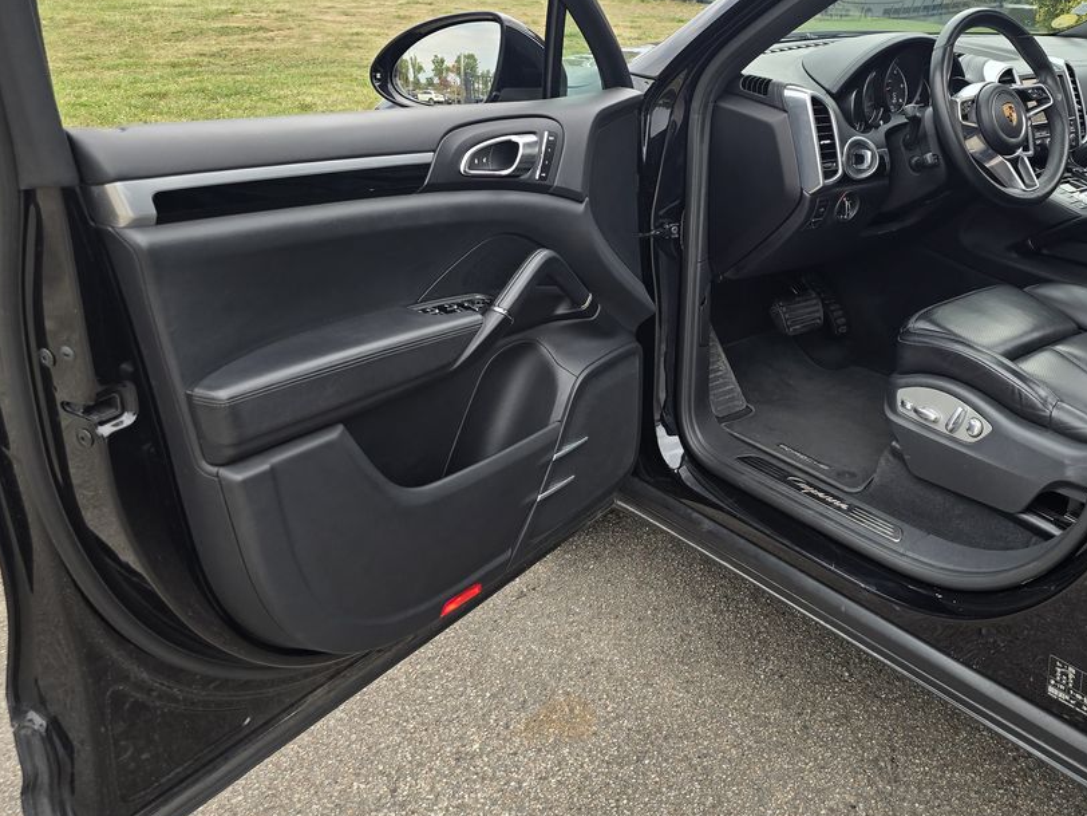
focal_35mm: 34
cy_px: 296
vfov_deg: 41.4
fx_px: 1068
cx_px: 750
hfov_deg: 52.6
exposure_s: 1/180
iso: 50
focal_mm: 6.3
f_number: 1.7
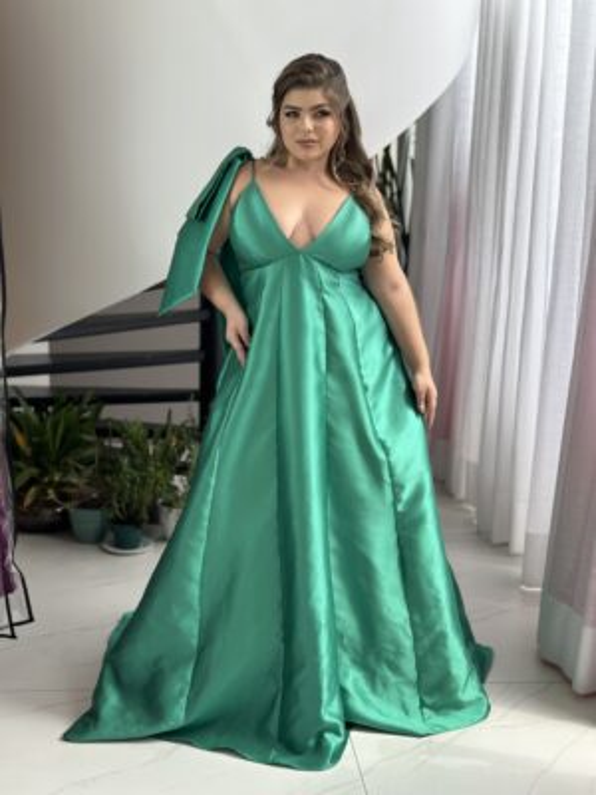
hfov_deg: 30.3
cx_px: 298
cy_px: 398
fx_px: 1102
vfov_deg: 39.7
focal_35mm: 48
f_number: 1.78
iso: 80
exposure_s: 1/672
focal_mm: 6.86
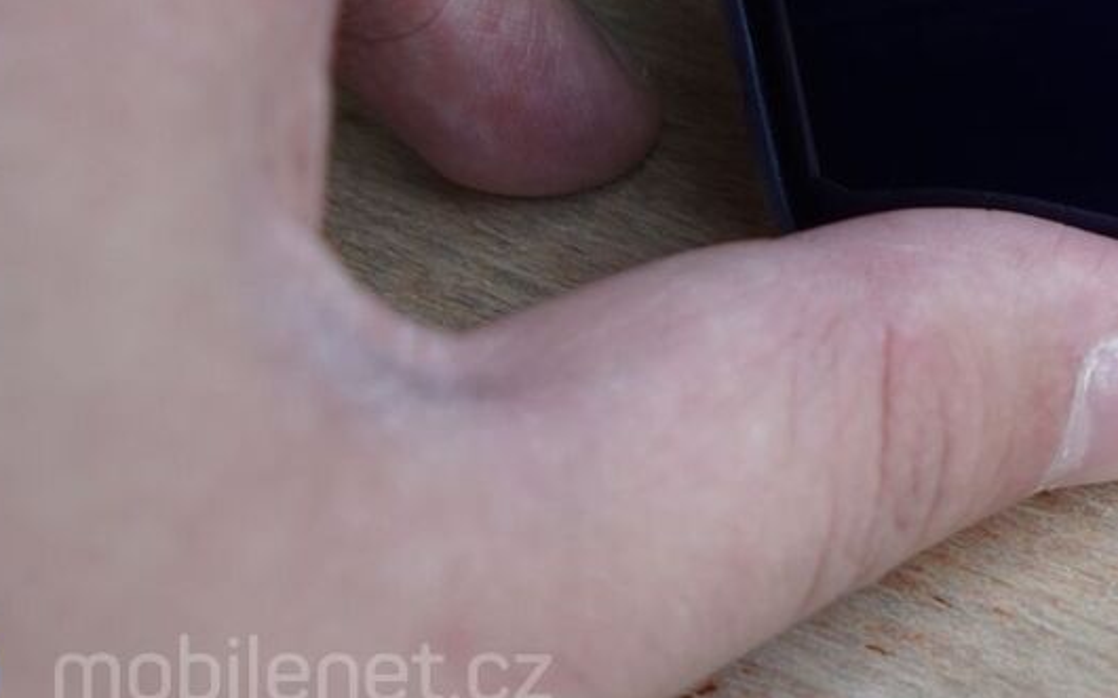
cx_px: 1827
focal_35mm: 214
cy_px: -548
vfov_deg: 6.0
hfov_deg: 9.4
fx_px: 6519
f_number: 7.1
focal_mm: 58
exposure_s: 1/160
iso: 640
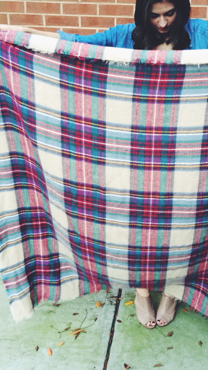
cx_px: 147
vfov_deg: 48.3
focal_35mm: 42
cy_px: 163
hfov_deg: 28.1
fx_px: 412
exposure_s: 1/30
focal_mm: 4.15
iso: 125
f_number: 2.2
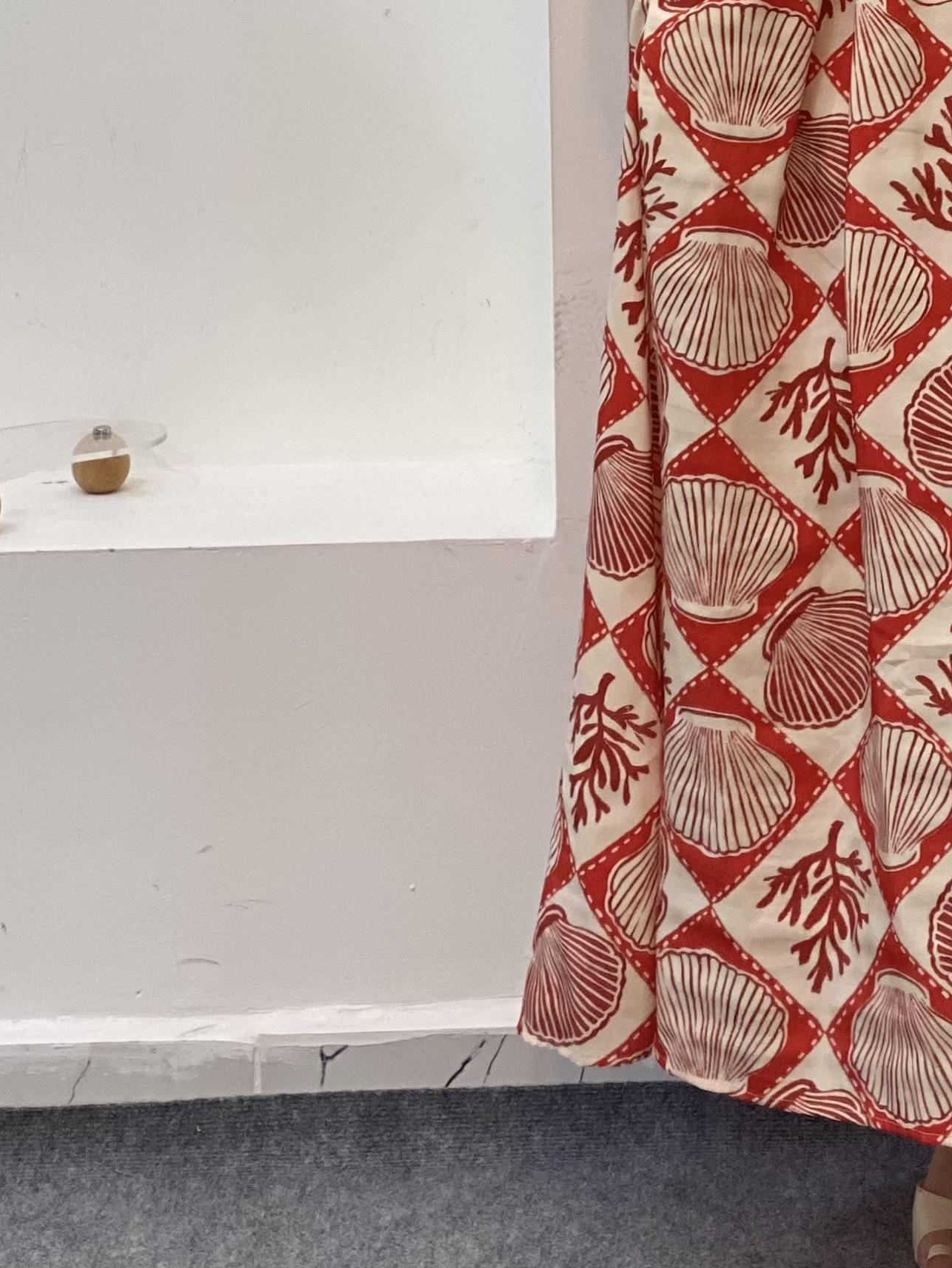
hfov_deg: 12.3
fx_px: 4363
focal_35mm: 119
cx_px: 1023
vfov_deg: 16.3
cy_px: 90
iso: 80
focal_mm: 6
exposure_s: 1/100
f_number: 2
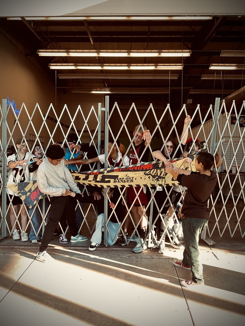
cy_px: 163
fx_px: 274
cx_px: 122
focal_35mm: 29
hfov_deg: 48.2
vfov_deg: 61.7
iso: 20
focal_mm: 3
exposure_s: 1/122
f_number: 1.8
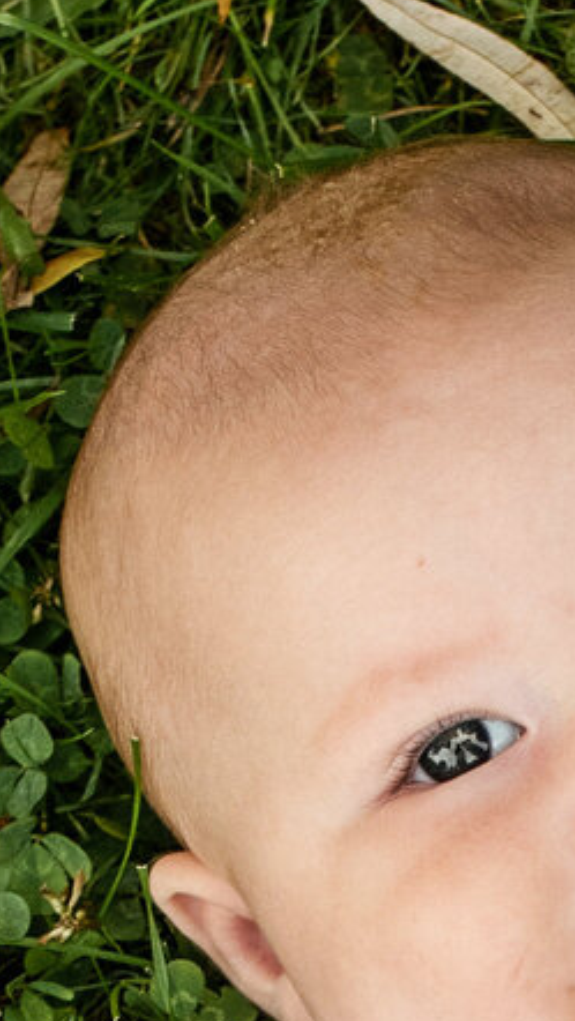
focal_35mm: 199
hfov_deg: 6.1
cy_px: 1771
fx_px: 5388
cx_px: 785
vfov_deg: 10.3
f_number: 5.6
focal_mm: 35
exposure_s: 1/320
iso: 640
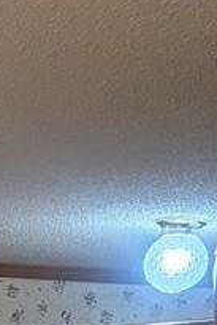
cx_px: -429
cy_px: 525
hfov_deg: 8.5
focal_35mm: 135
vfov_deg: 14.0
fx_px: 1218
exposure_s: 1/60
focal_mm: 5.96
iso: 200
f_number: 1.6
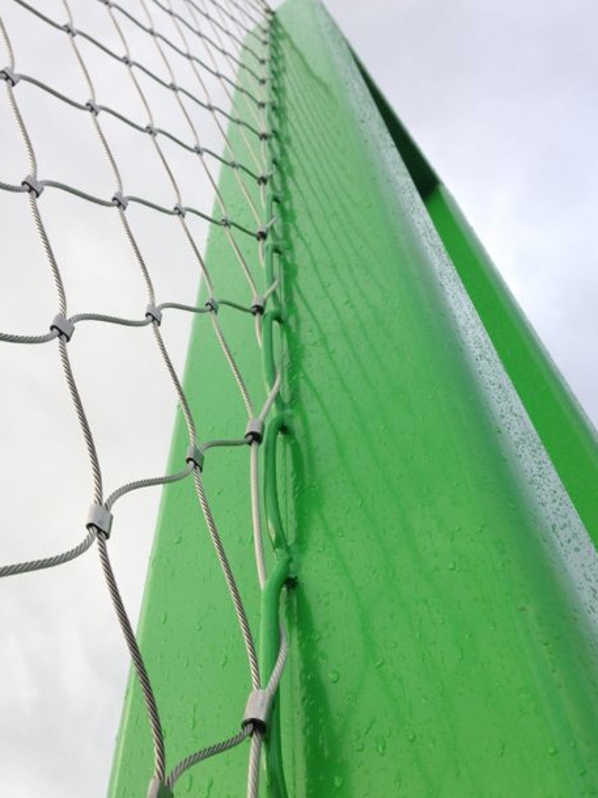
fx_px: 852
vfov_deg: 50.1
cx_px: 287
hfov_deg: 38.7
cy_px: 378
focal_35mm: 37
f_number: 2.4
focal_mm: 4.12
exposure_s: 1/120
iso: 50
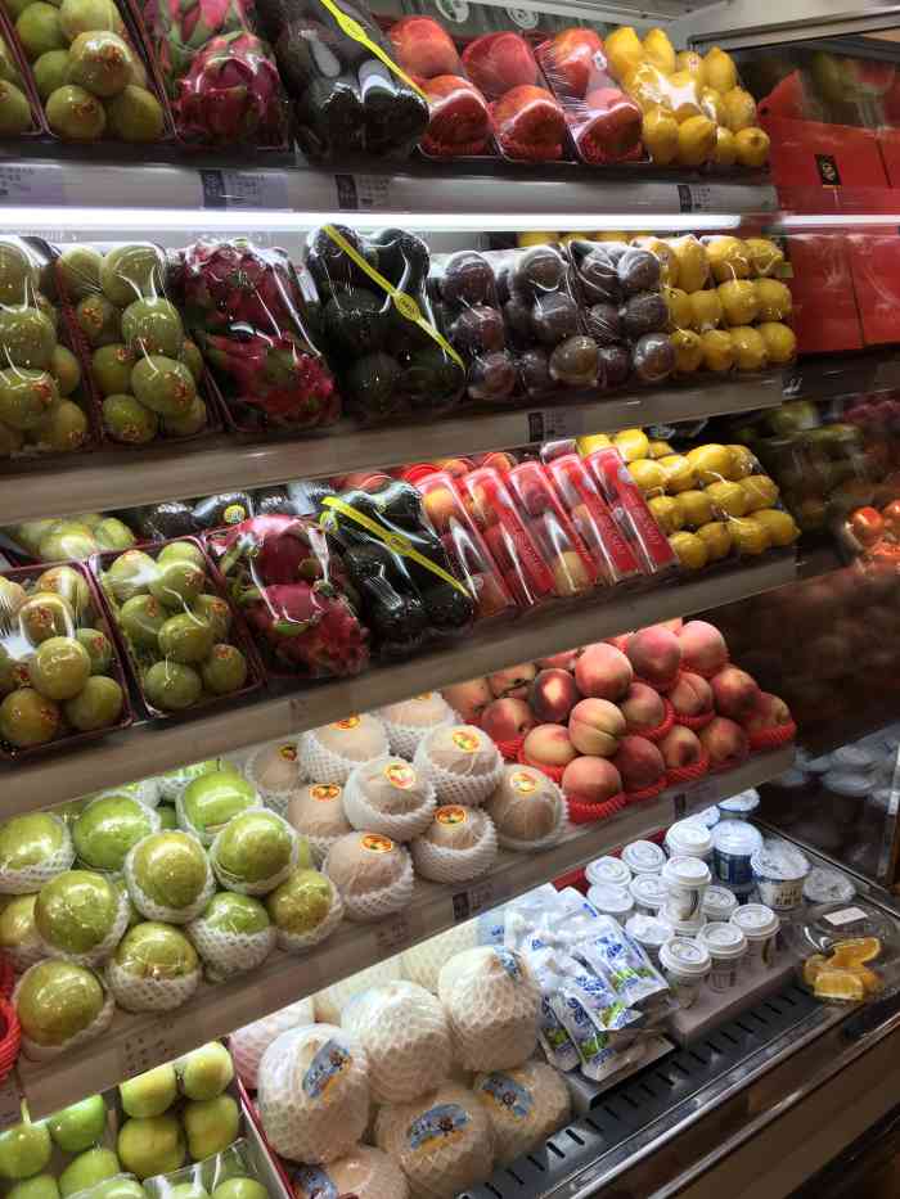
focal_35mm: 29
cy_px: 600
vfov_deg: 61.7
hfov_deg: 48.2
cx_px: 450
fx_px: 1005
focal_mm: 4.15
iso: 25
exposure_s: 1/100
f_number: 2.2
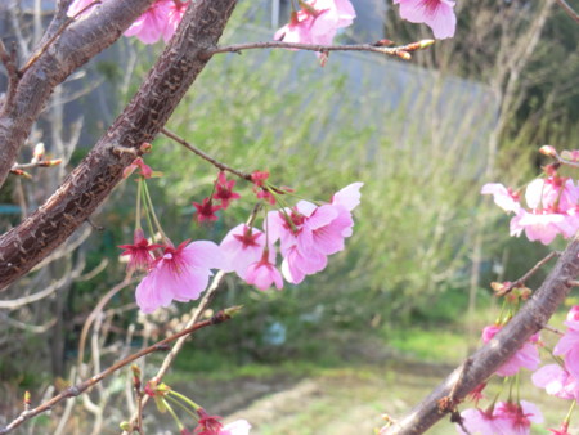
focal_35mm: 89
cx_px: 290
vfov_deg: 16.6
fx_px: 1489
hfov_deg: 22.0
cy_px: 218
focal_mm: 16
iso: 80
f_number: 4.8
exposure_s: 1/100
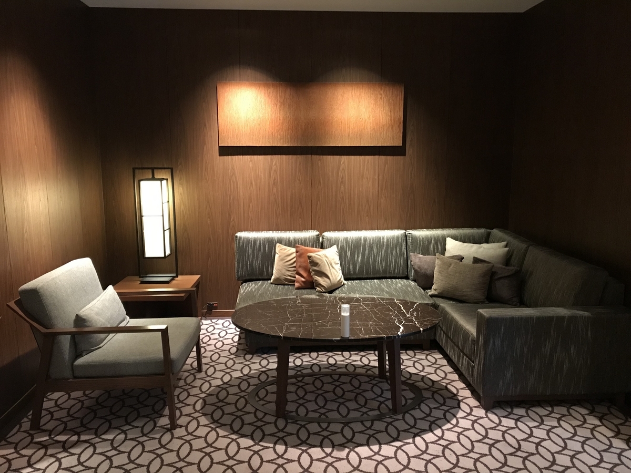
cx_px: 316
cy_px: 236
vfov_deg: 49.7
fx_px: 510
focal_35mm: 28
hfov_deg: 63.4
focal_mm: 3.99
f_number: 1.8
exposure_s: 1/6
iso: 100
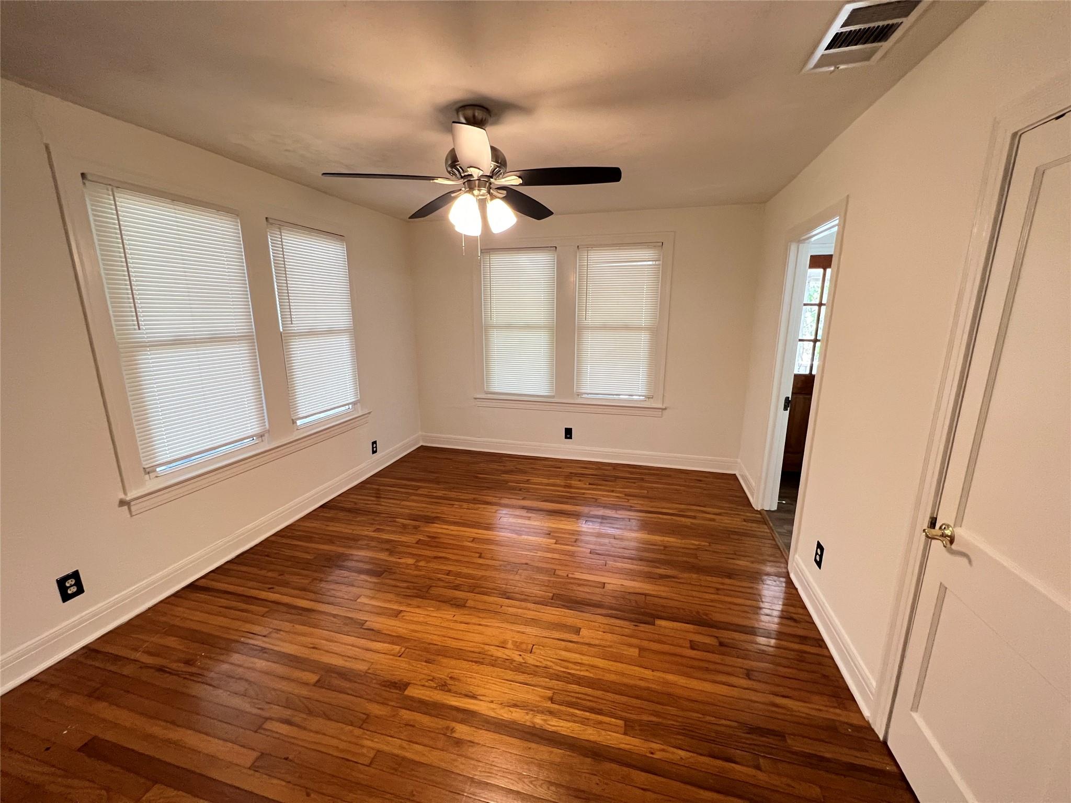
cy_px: 402
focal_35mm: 13
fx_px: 402
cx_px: 536
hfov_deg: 106.2
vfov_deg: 89.9
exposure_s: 1/60
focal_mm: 1.57
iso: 400
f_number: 1.8
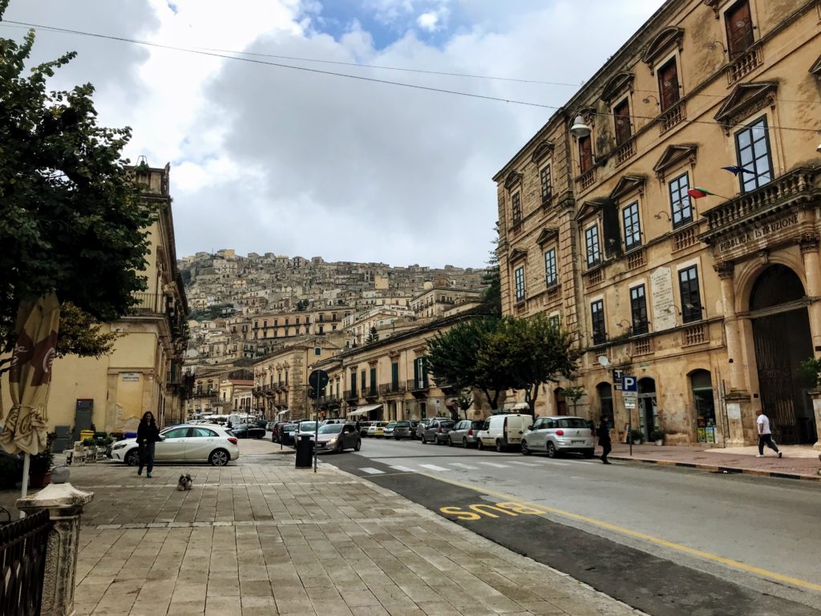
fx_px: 664
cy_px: 308
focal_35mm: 28
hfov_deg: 63.4
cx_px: 410
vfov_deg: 49.7
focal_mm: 3.99
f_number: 1.8
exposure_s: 1/1277
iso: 20
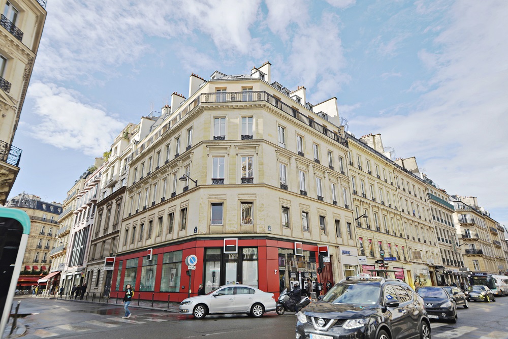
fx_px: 339
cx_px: 254
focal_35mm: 24
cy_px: 170
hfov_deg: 73.7
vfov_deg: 53.1
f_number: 11
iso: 100
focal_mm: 24
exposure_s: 1/100
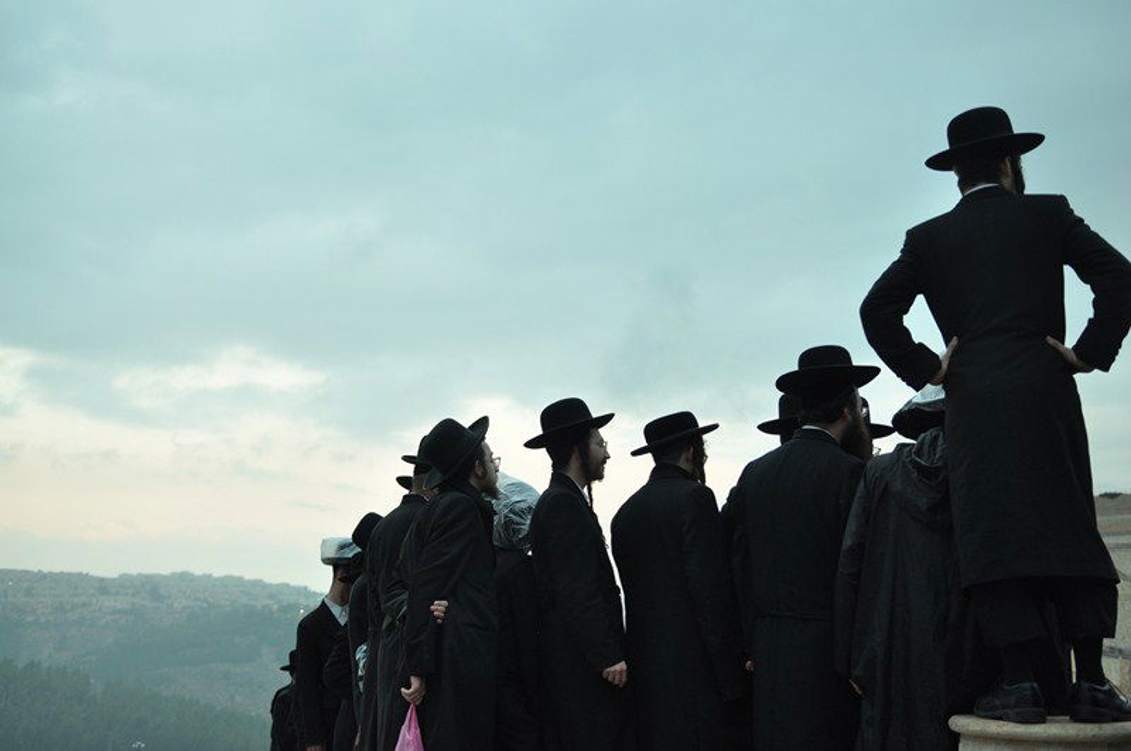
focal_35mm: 46
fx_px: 1459
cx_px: 566
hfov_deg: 42.4
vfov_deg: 28.9
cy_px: 376
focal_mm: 31
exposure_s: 1/60
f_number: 2.8
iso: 500
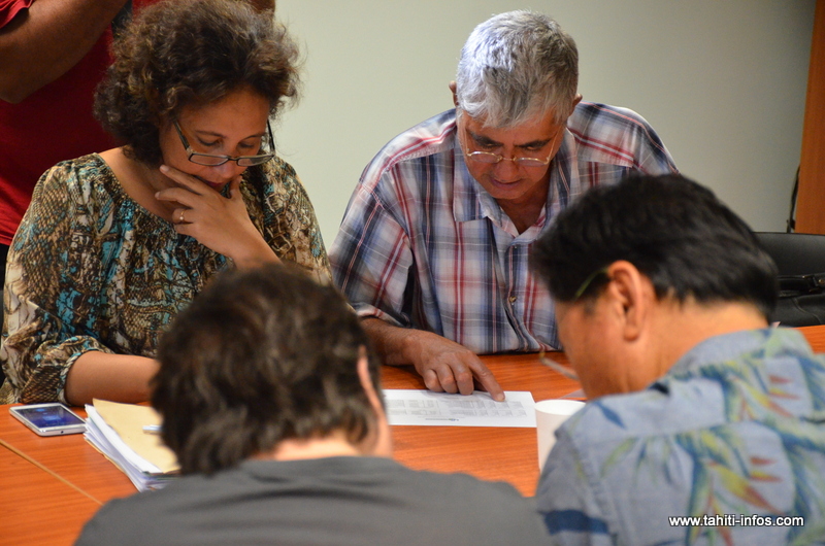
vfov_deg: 14.6
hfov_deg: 22.0
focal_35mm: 93
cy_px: 273
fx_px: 2127
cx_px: 412
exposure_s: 1/125
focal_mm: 62
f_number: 5.6
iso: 3200
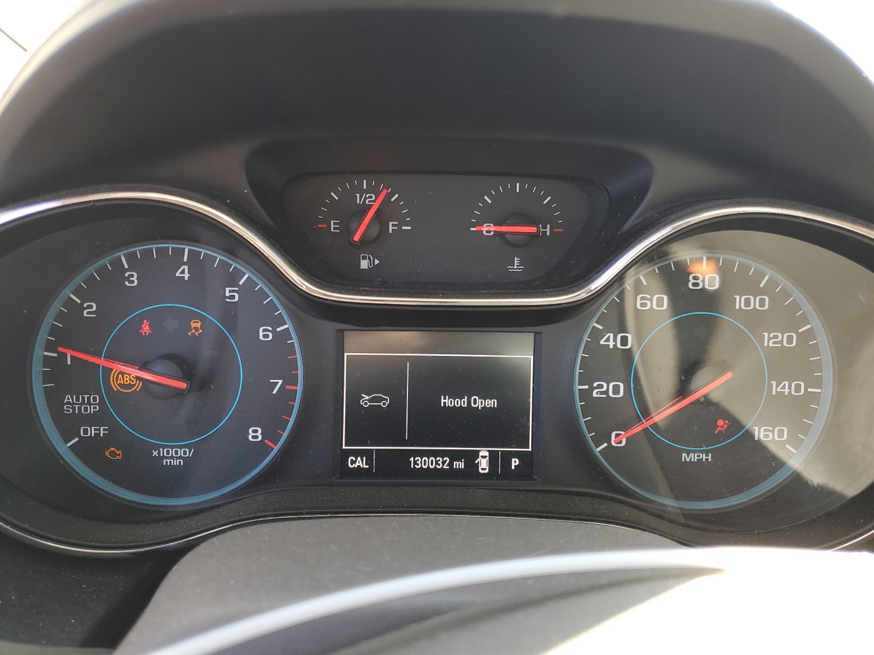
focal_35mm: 26
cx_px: 437
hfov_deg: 67.3
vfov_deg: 53.1
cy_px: 328
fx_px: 656
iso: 50
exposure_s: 1/133
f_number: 1.5
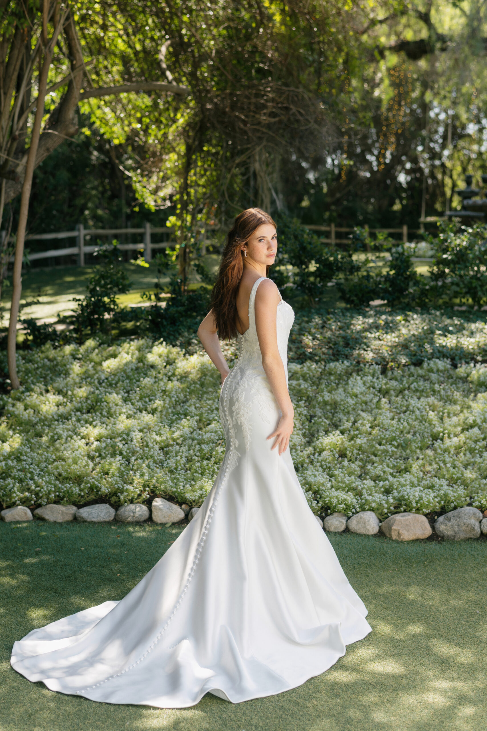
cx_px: 244
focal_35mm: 58
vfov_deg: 34.5
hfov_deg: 23.4
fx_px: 1177
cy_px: 366
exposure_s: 1/320
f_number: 3.2
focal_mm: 58
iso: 72
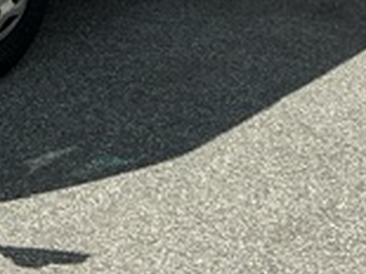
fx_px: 1268
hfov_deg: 15.9
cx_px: -59
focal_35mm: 120
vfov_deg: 11.1
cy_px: -283
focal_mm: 3
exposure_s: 1/2959
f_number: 1.8
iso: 25
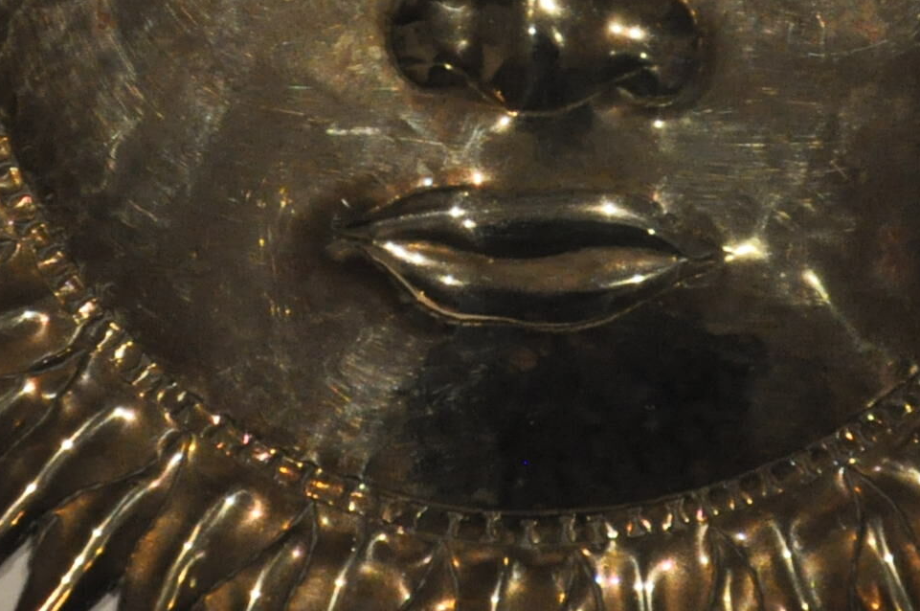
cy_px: 2
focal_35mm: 427
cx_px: 486
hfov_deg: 4.8
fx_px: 10889
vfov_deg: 3.2
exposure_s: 1/80
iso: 1600
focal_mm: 85
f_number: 5.6
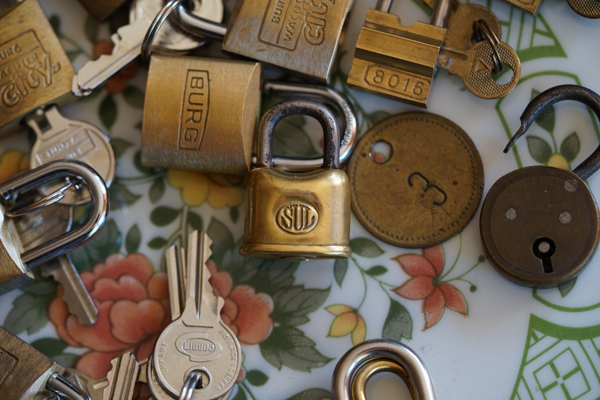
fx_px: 1500
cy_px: 200
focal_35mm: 90
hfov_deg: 22.6
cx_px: 300
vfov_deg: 15.2
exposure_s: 1/100
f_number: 4
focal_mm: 90
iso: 640
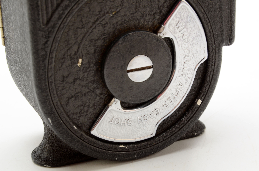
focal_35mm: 78
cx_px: 130
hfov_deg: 26.0
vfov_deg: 17.4
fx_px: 560
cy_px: 86
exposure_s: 1/160
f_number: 18
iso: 100
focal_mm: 52
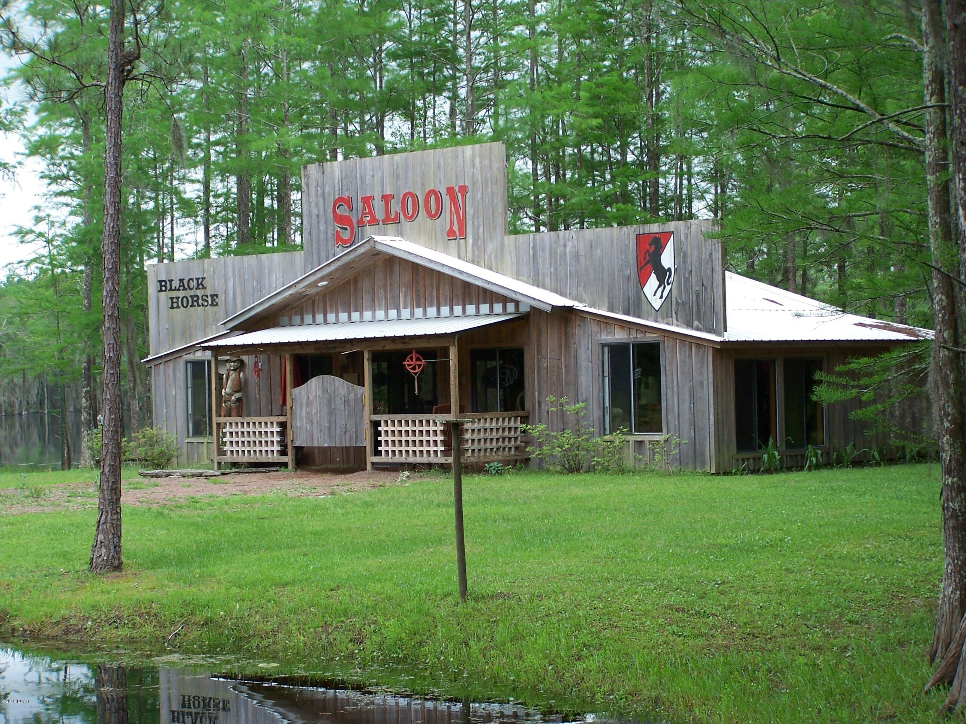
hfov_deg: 23.8
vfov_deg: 18.0
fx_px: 2288
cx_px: 483
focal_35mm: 82
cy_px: 362
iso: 80
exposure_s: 1/250
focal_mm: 13.7
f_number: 3.2
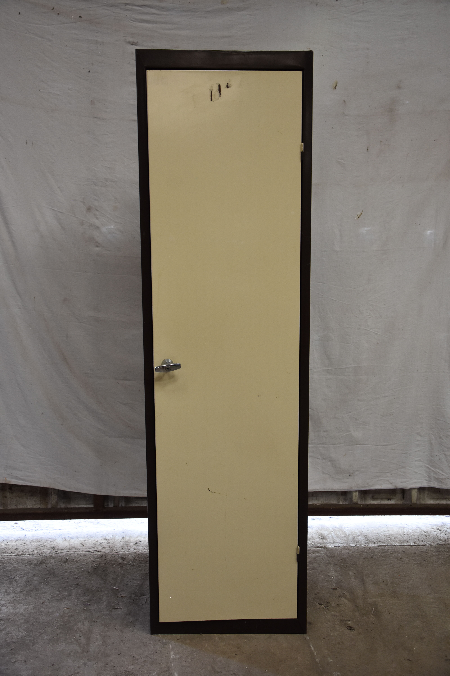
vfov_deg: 46.4
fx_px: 787
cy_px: 338
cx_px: 225
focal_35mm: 42
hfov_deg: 31.9
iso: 800
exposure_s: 1/80
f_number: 4.5
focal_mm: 28
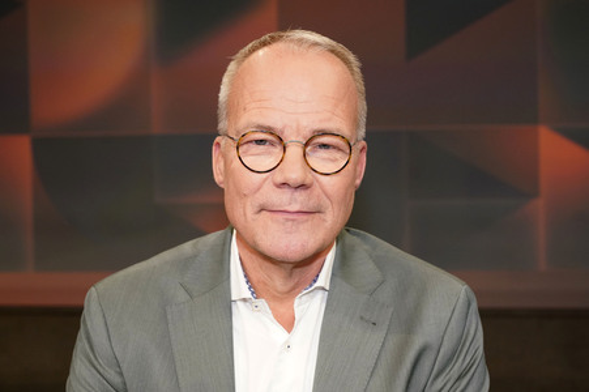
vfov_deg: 28.6
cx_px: 294
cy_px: 196
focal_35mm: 47
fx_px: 768
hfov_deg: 41.9
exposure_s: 1/125
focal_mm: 47
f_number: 5.6
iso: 2000
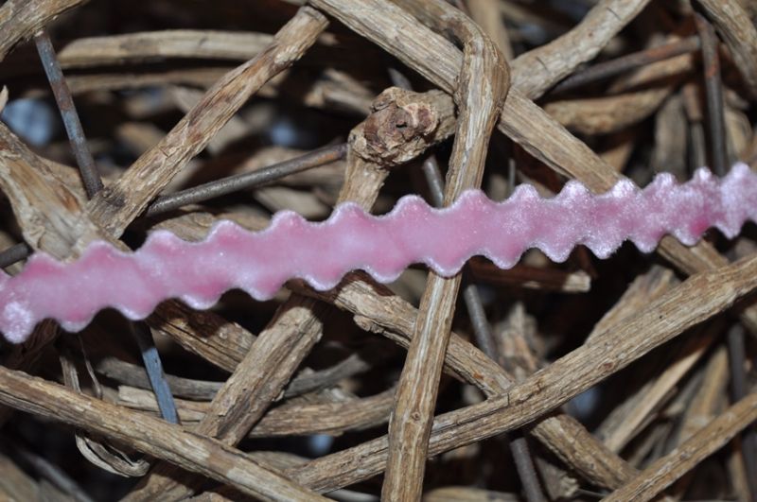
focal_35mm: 68
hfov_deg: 29.9
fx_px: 1417
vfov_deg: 20.1
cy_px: 251
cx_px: 378
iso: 200
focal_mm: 45
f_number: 5
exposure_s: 1/60
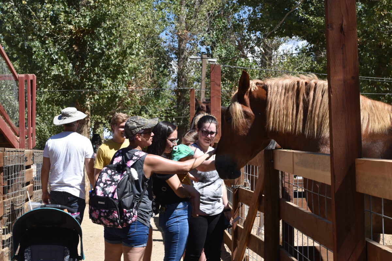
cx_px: 196
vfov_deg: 18.2
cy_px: 130
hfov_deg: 27.0
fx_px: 817
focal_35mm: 75
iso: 125
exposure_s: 1/250
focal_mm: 50
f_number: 8
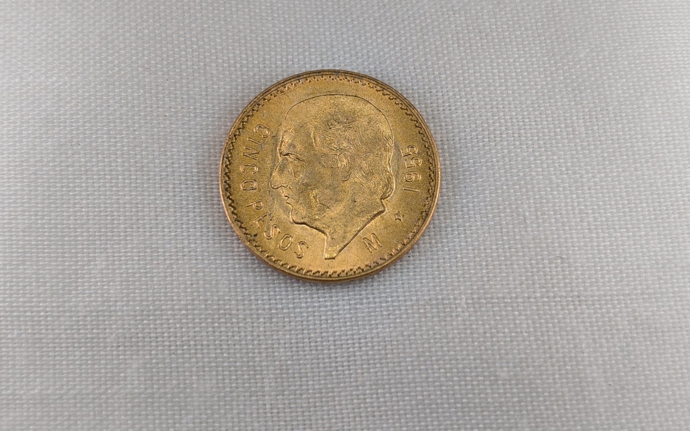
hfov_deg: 38.2
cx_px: 350
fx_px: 997
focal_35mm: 53
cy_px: 177
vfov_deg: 24.4
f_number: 1.68
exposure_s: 1/806
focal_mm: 6.9
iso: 25
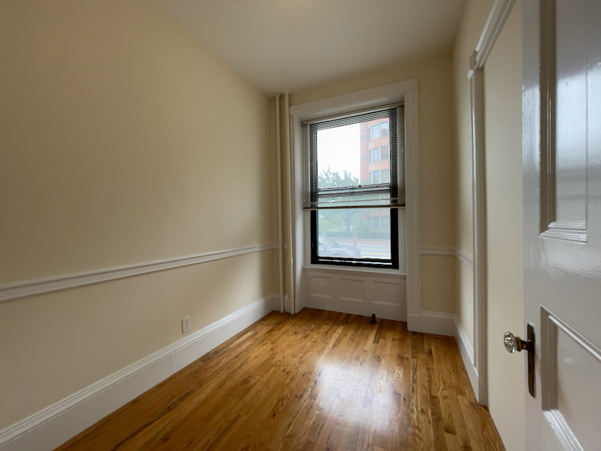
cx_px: 300
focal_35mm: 13
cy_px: 226
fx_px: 226
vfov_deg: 89.9
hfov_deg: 106.2
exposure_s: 1/122
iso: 64
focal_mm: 1.54
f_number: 2.4
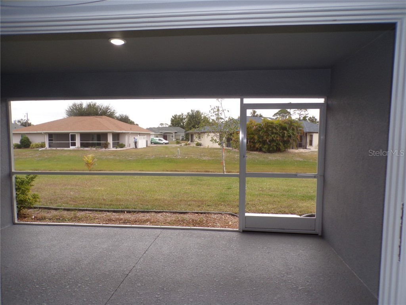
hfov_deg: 71.6
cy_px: 152
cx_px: 203
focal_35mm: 24
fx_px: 281
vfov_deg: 56.8
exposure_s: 1/105
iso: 80
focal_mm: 4.3
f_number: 4.3
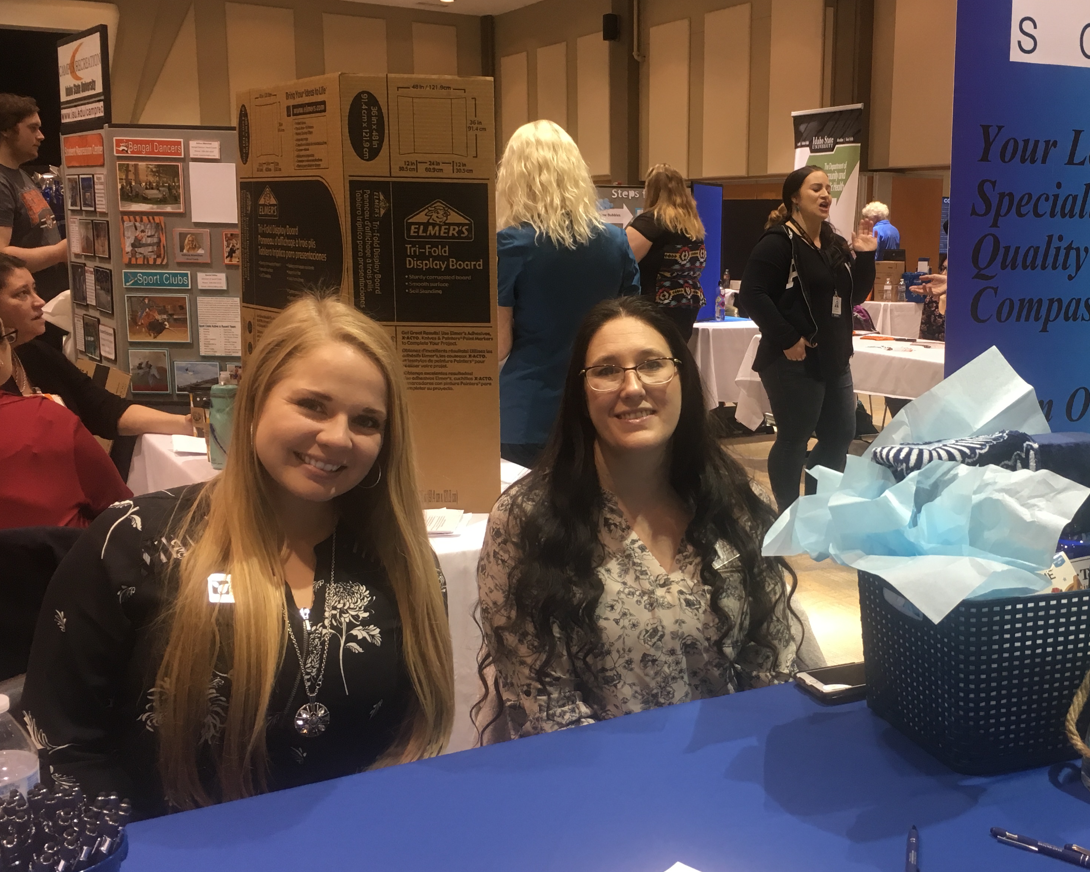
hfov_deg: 46.1
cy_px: 451
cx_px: 731
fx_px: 1258
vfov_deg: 38.2
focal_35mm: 39
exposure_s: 1/30
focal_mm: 4.15
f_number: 2.2
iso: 64
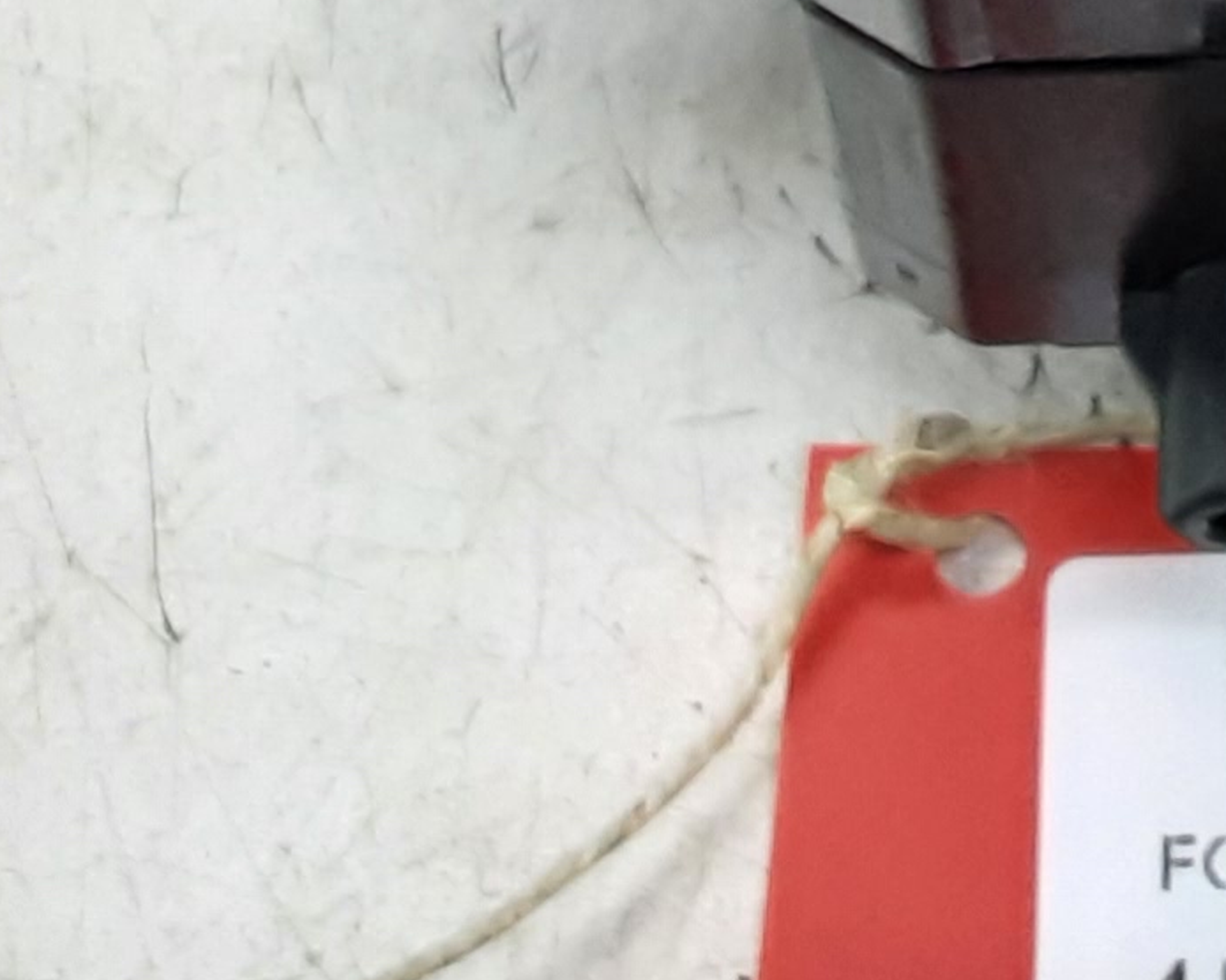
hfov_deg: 15.0
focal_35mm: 124
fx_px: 4499
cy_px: -410
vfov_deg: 12.0
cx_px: 1422
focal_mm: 2.91
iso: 160
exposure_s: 1/50
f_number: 1.9
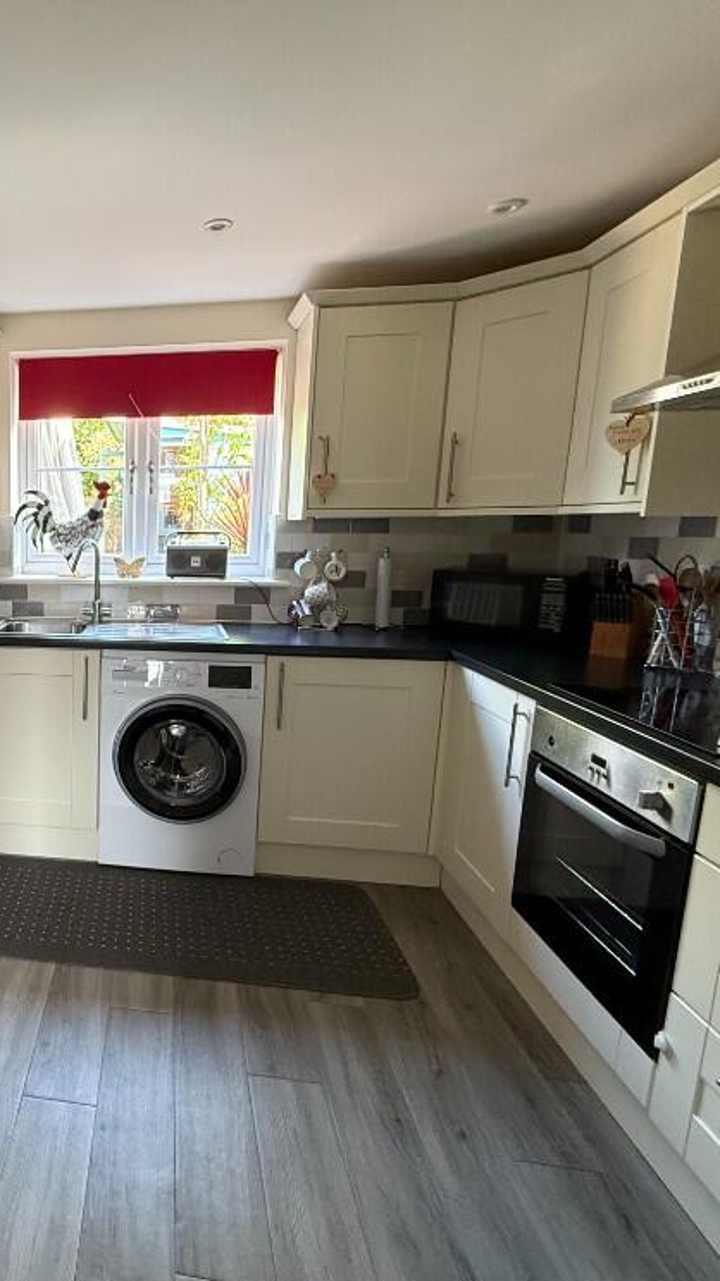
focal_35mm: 21
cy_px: 646
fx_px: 713
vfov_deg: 83.9
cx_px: 45
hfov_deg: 47.0
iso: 320
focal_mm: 2.22
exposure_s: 1/80
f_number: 2.2
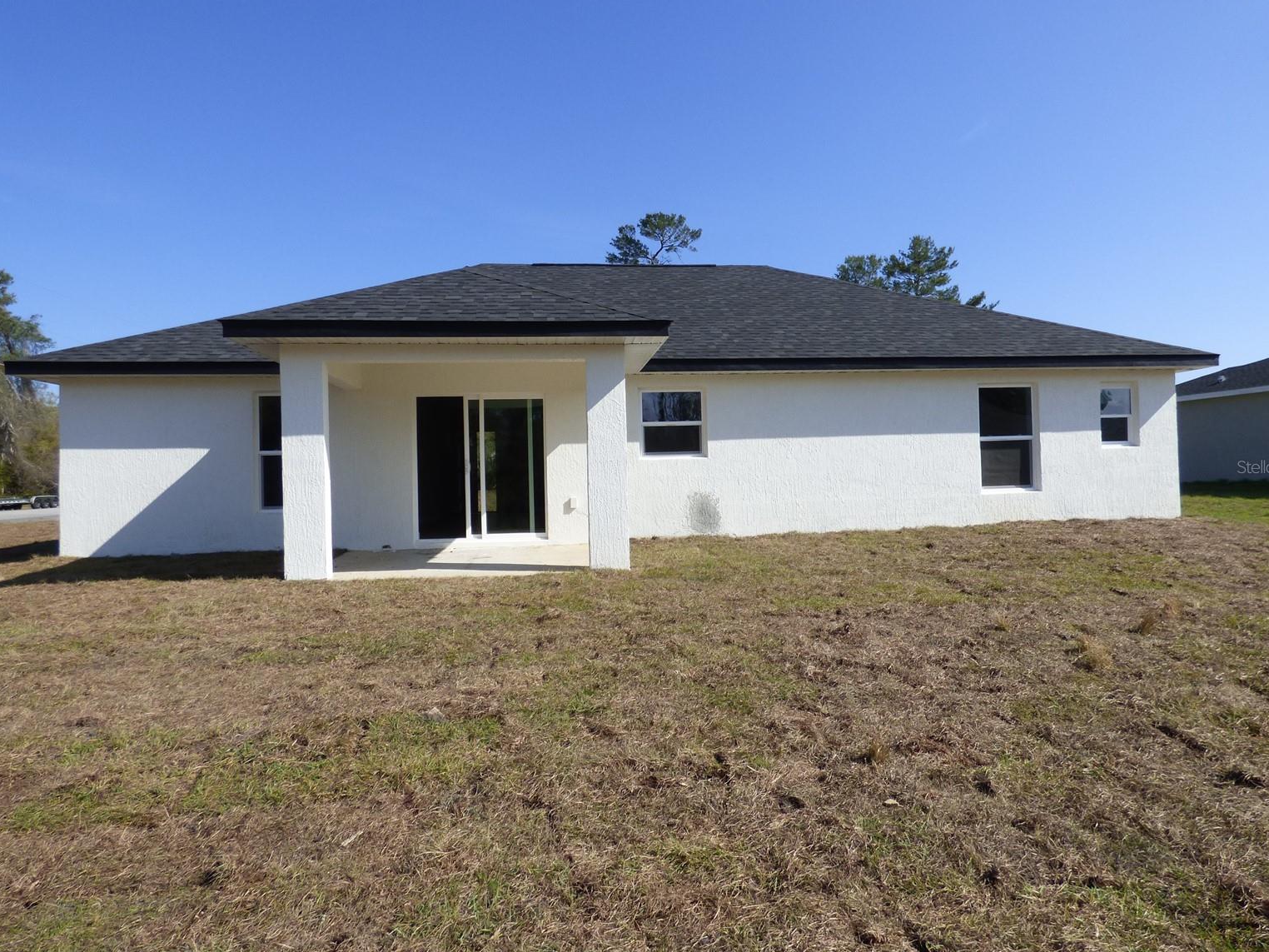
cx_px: 649
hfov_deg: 79.0
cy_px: 466
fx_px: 770
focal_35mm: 21
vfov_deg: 63.4
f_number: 2.8
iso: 100
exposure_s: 1/2000
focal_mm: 3.58
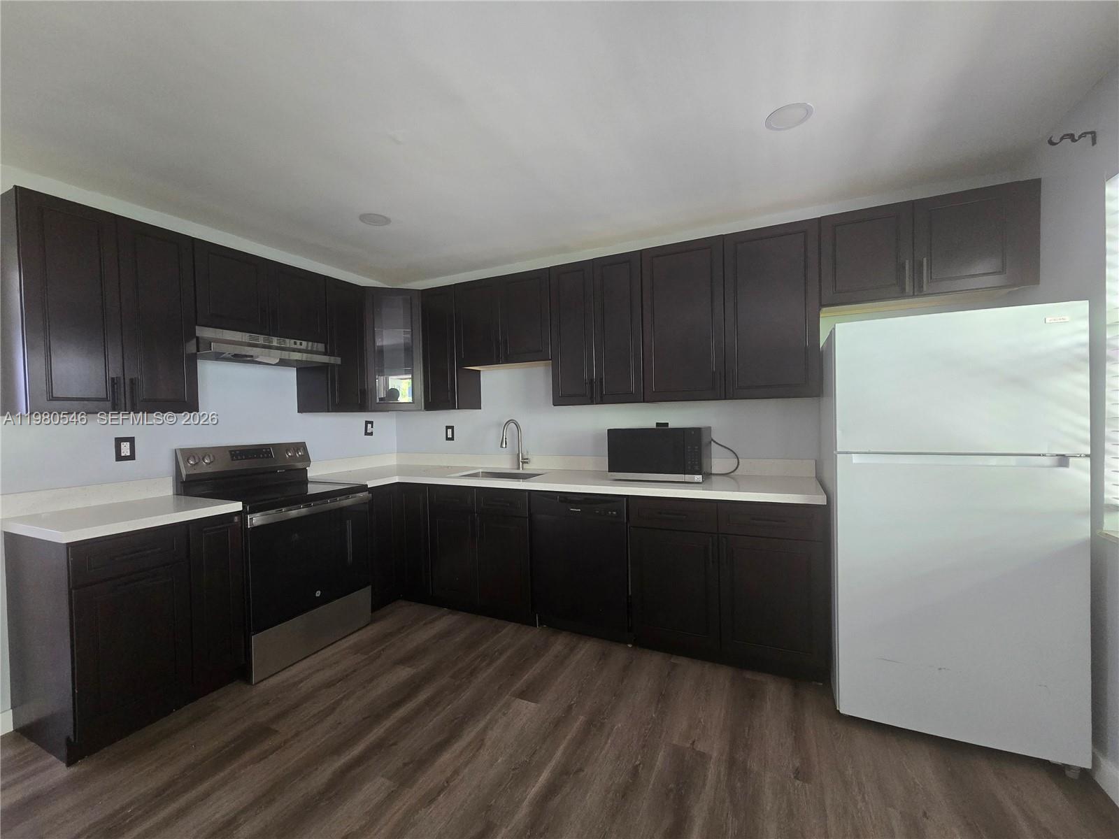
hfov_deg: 106.2
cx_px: 560
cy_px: 420
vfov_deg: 89.9
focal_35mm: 13
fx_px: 420
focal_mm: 2.2
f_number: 2.2
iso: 400
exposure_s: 1/60
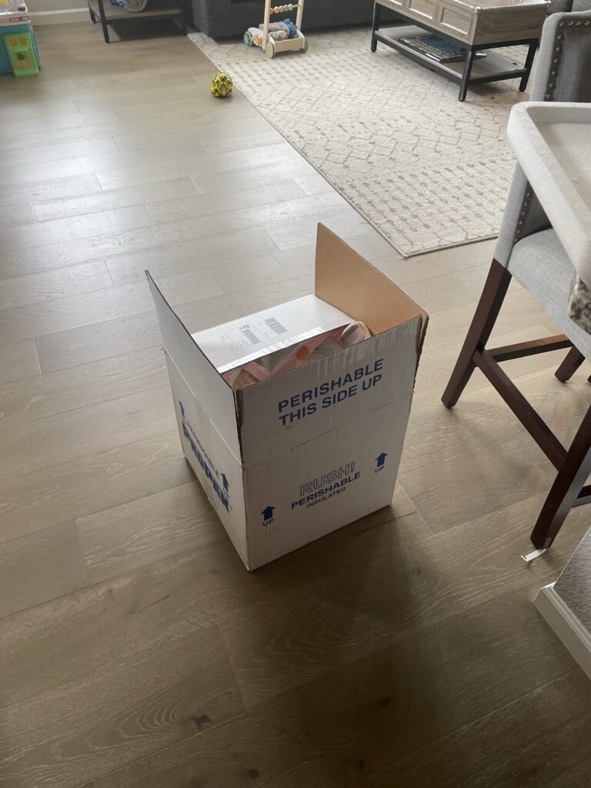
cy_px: 394
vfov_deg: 67.3
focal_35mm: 26
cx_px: 296
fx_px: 592
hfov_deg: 53.1
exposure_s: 1/120
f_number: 1.6
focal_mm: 4.2
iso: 100
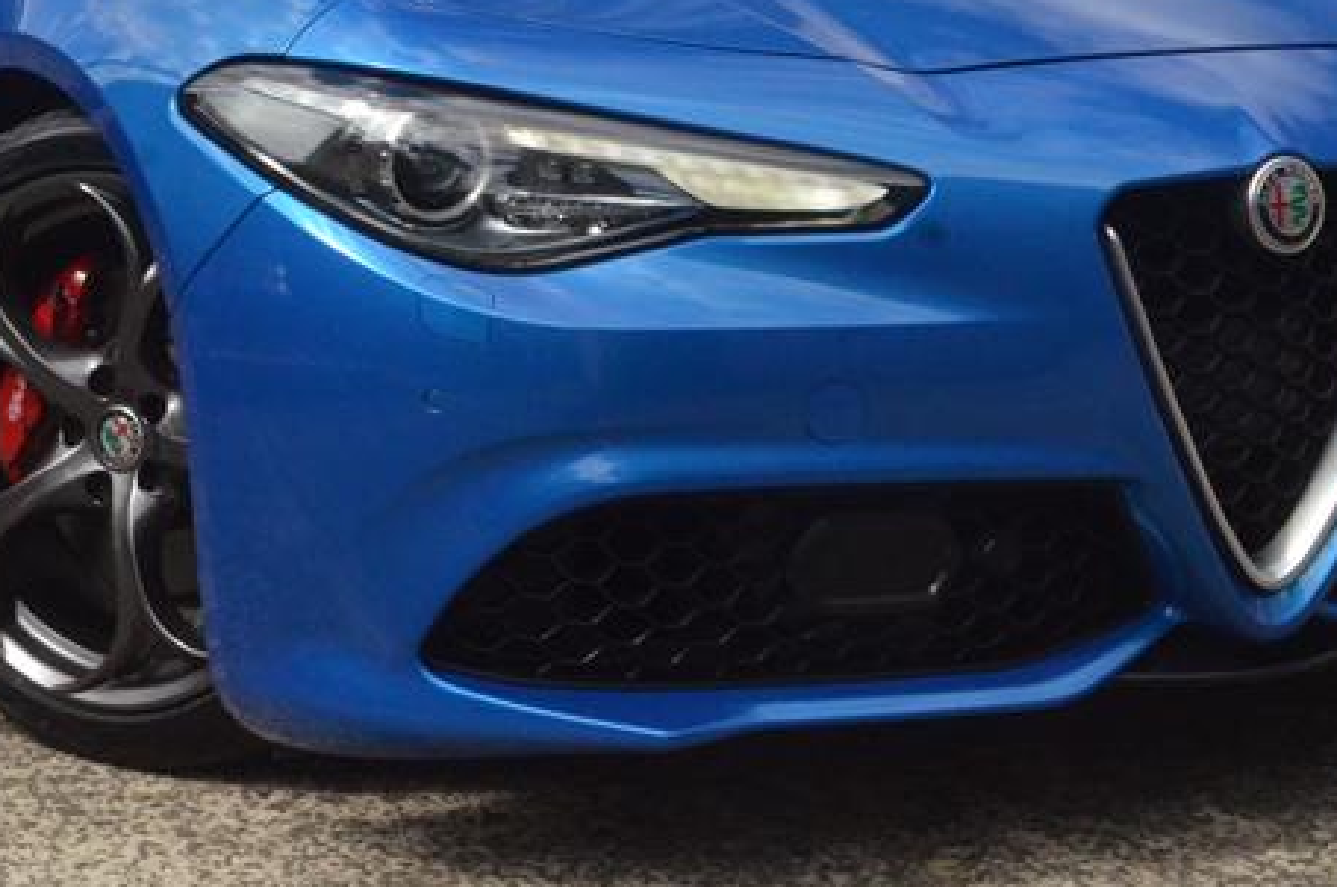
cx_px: 302
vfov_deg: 14.3
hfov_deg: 21.9
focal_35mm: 92
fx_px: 3411
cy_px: -177
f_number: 14
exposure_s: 1/800
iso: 2000
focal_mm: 24
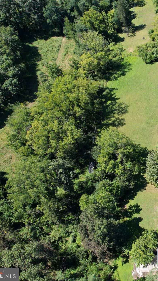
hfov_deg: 29.4
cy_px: 141
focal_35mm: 35
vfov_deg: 56.6
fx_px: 261
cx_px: 186
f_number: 2.8
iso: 100
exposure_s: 1/800
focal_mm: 8.38
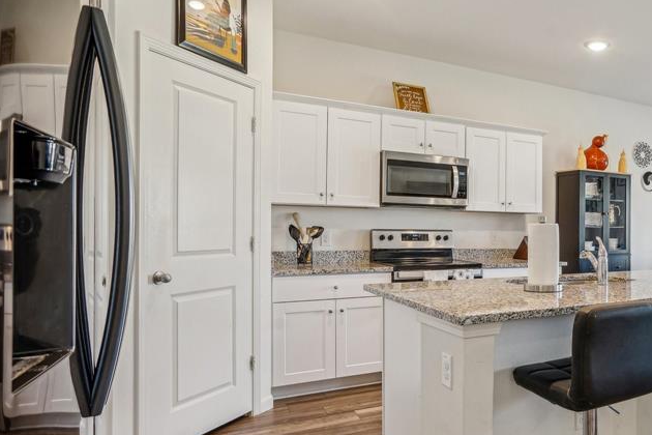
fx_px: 471
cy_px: 233
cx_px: 526
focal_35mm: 26
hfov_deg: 63.2
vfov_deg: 49.5
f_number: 8
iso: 320
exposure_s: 1/2.5
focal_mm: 16
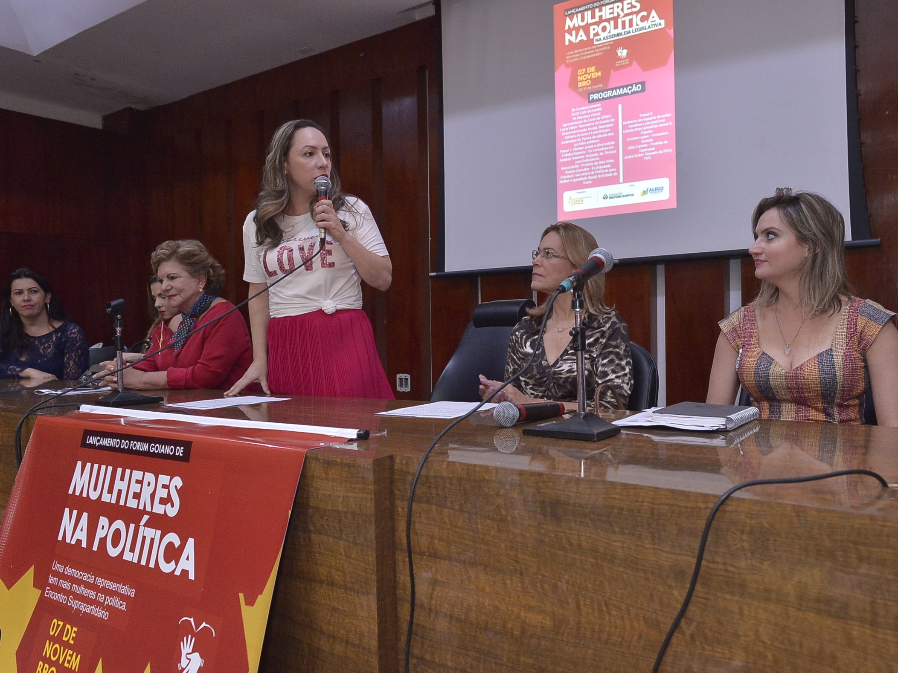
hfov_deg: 65.2
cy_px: 345
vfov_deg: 51.4
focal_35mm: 27
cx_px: 482
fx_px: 700
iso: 3200
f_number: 5
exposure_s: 1/100
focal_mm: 24
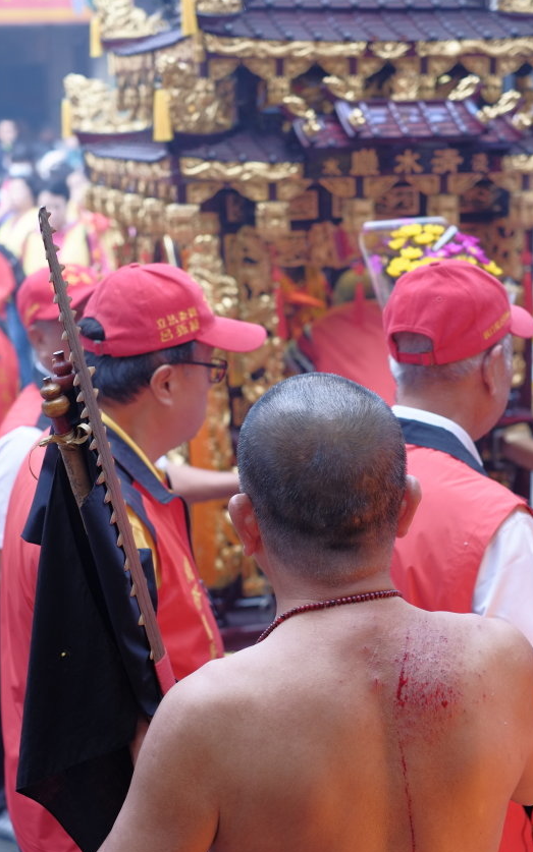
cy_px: 459
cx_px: 307
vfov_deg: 34.0
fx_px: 1395
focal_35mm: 60
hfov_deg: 21.6
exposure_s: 1/150
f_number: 2.8
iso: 400
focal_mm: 35
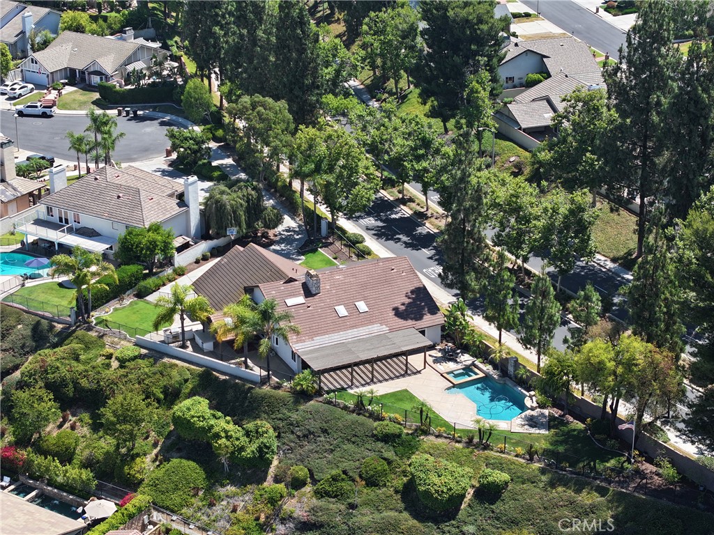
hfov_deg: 27.8
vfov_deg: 21.0
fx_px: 1444
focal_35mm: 70
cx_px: 357
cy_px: 268
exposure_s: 1/640
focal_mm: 19.35
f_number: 2.8
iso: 120
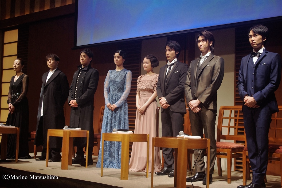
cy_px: 94
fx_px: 446
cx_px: 141
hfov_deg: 35.1
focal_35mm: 57
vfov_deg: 23.7
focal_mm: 37.5
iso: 800
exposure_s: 1/60
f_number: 4.5
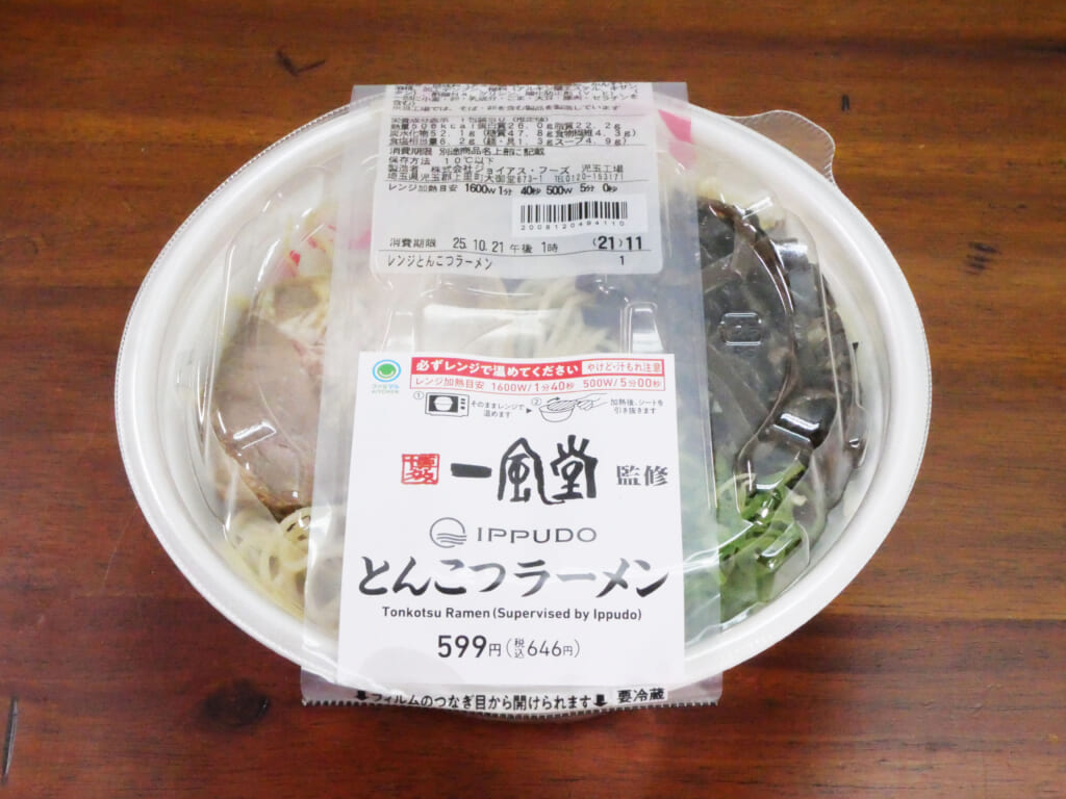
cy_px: 400
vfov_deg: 22.9
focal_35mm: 64
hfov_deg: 30.3
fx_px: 1971
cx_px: 533
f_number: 18
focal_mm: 32
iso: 8000
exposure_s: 1/400
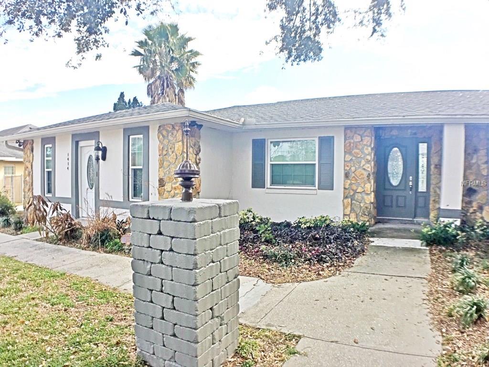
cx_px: 244
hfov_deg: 61.7
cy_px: 184
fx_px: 410
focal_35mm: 29
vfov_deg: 48.2
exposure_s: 1/1115
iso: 25
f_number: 2.2
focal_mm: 4.15
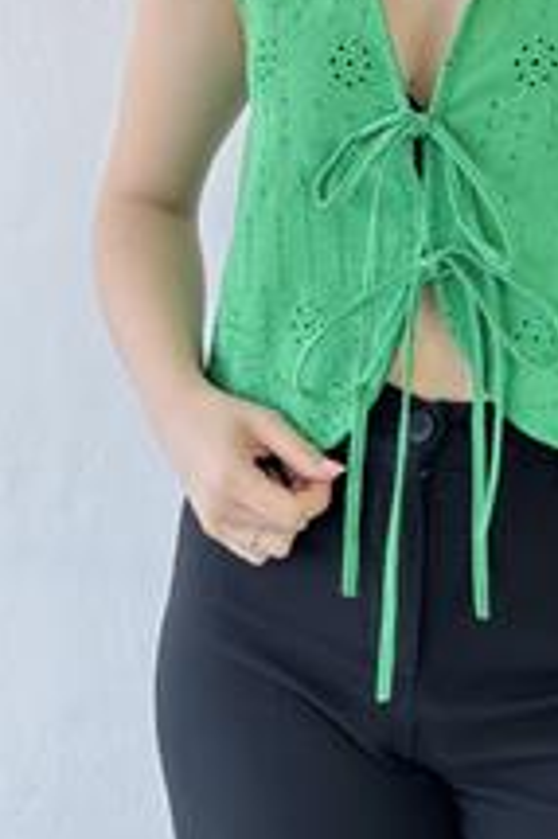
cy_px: 14
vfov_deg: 16.2
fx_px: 2887
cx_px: 515
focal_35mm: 124
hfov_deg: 11.0
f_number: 1.78
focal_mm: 6.76
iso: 64
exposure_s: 1/100
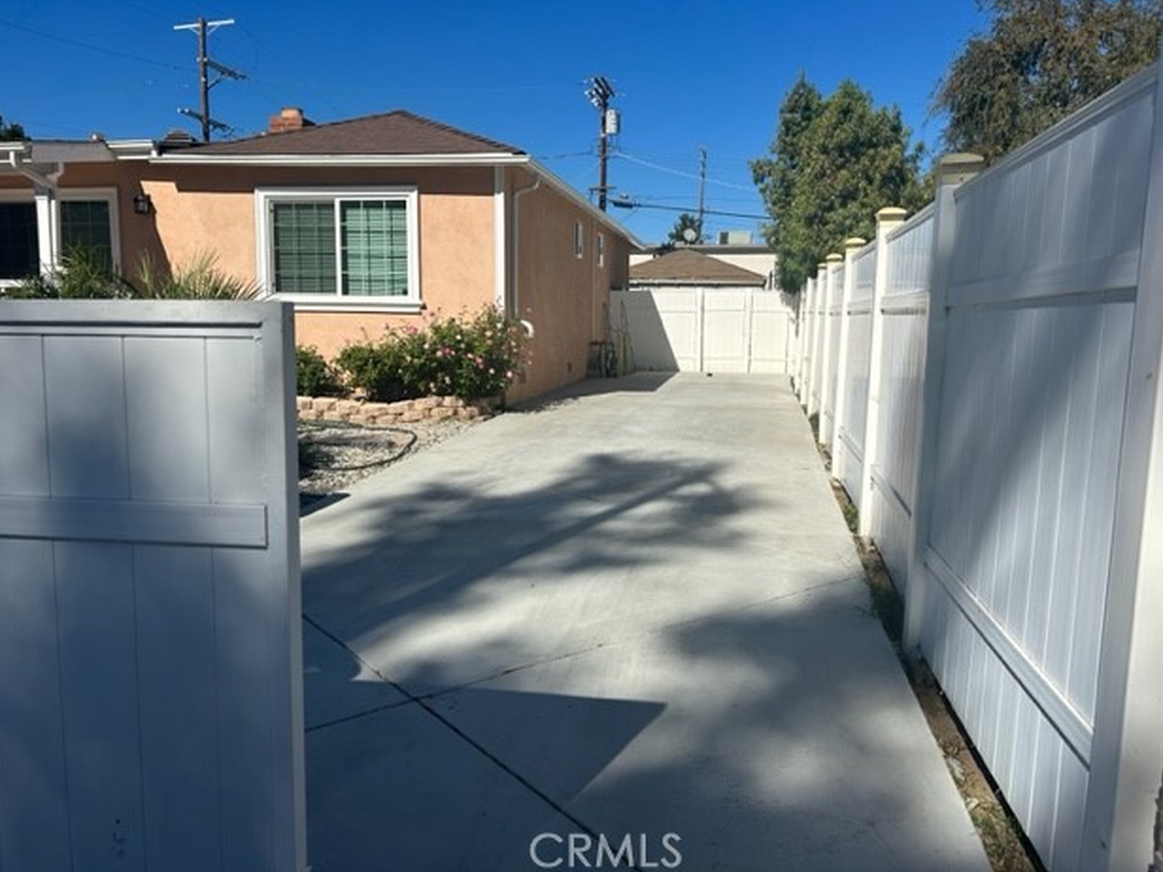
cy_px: 425
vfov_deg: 51.3
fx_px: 907
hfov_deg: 65.3
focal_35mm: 27
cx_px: 597
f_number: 1.5
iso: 50
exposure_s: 1/8696
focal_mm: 5.7
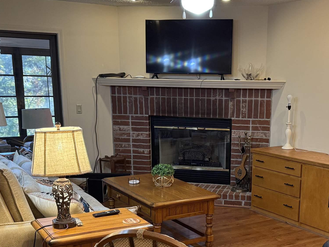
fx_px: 466
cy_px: 188
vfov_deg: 29.2
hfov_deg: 38.5
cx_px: 218
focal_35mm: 49
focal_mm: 6.76
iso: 250
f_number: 1.78
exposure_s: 1/60
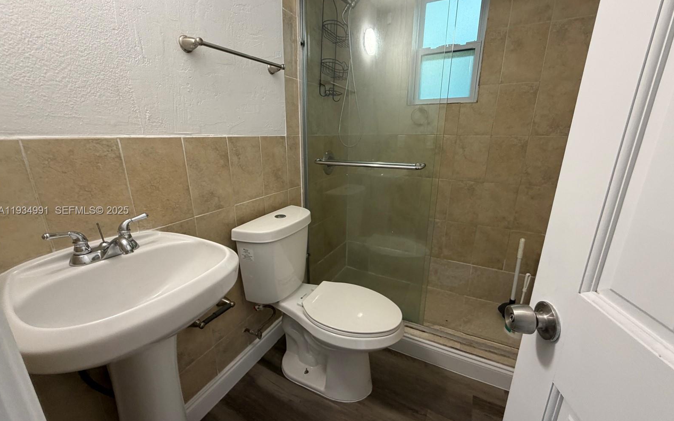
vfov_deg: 74.8
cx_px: 337
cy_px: 211
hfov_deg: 101.5
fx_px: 276
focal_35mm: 15
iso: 200
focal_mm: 2.22
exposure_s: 1/60
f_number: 2.2
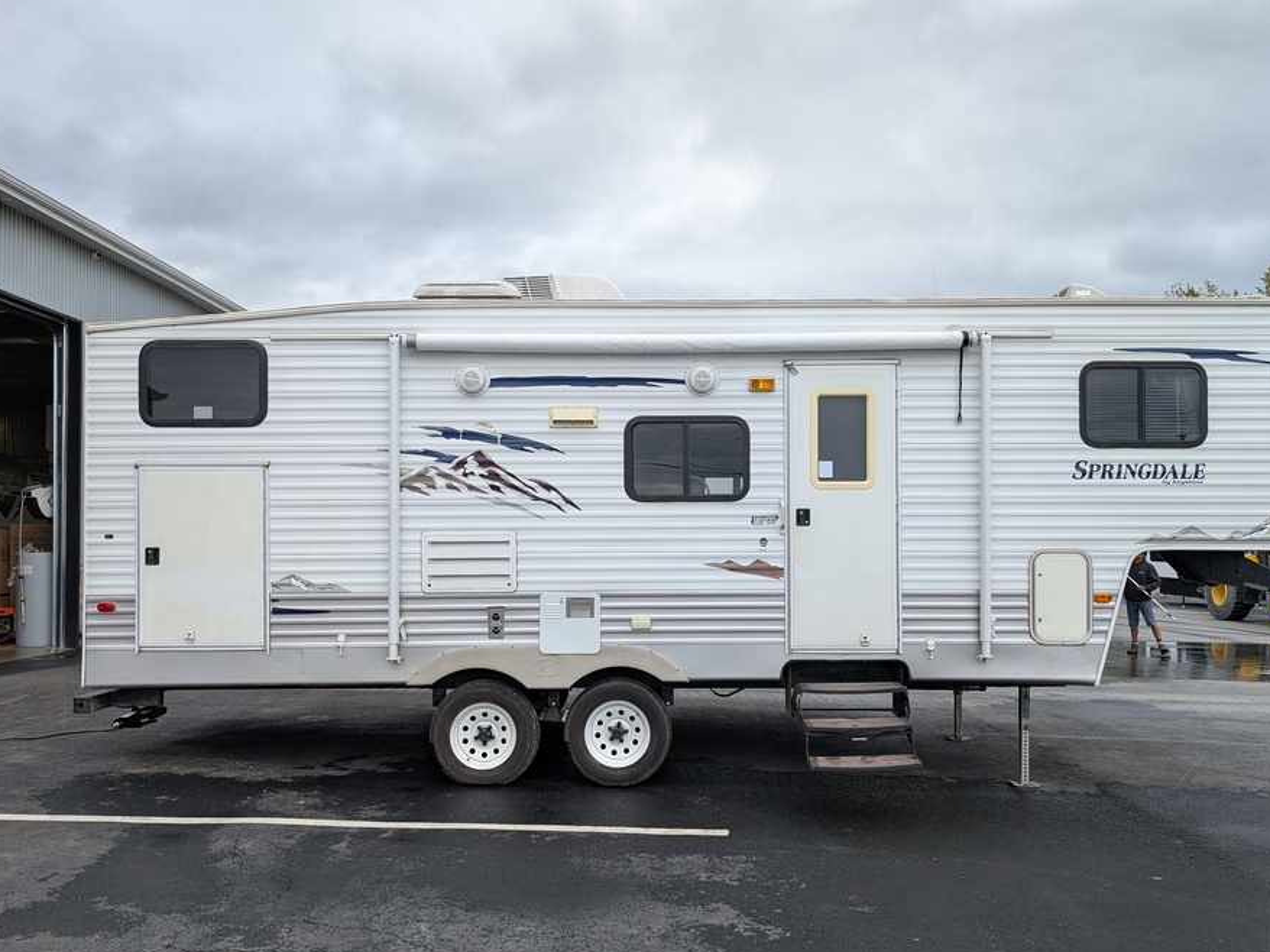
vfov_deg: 49.6
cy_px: 532
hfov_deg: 63.4
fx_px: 1027
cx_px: 687
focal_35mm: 28
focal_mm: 6.9
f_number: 1.68
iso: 25
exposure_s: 1/409
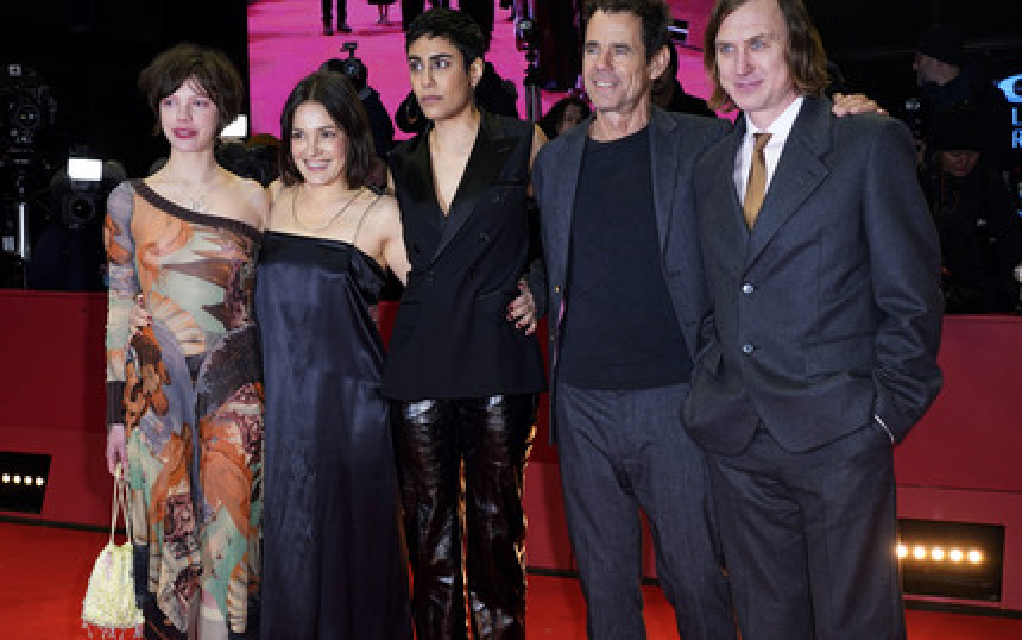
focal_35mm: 47
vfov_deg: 27.4
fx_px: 1309
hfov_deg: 42.6
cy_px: 300
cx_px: 517
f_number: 5.6
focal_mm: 44
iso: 640
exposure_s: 1/160
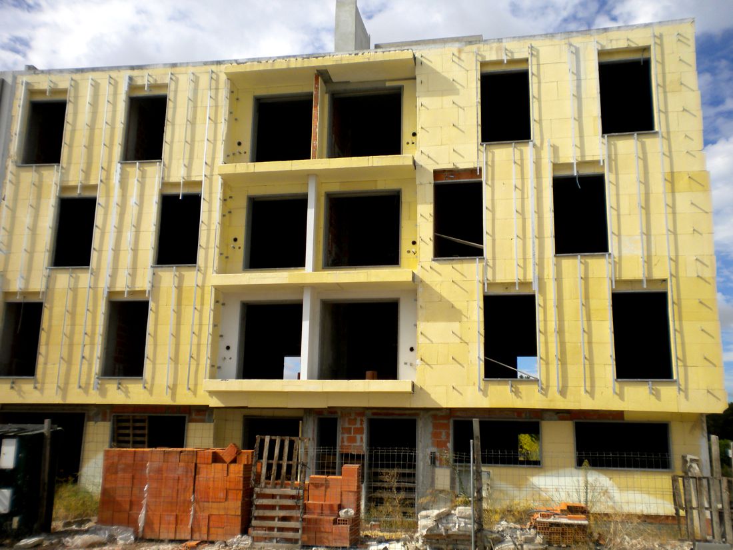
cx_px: 366
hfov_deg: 52.6
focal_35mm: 35
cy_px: 275
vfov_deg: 40.7
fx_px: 741
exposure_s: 1/758
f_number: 4.6
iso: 80
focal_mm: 6.3
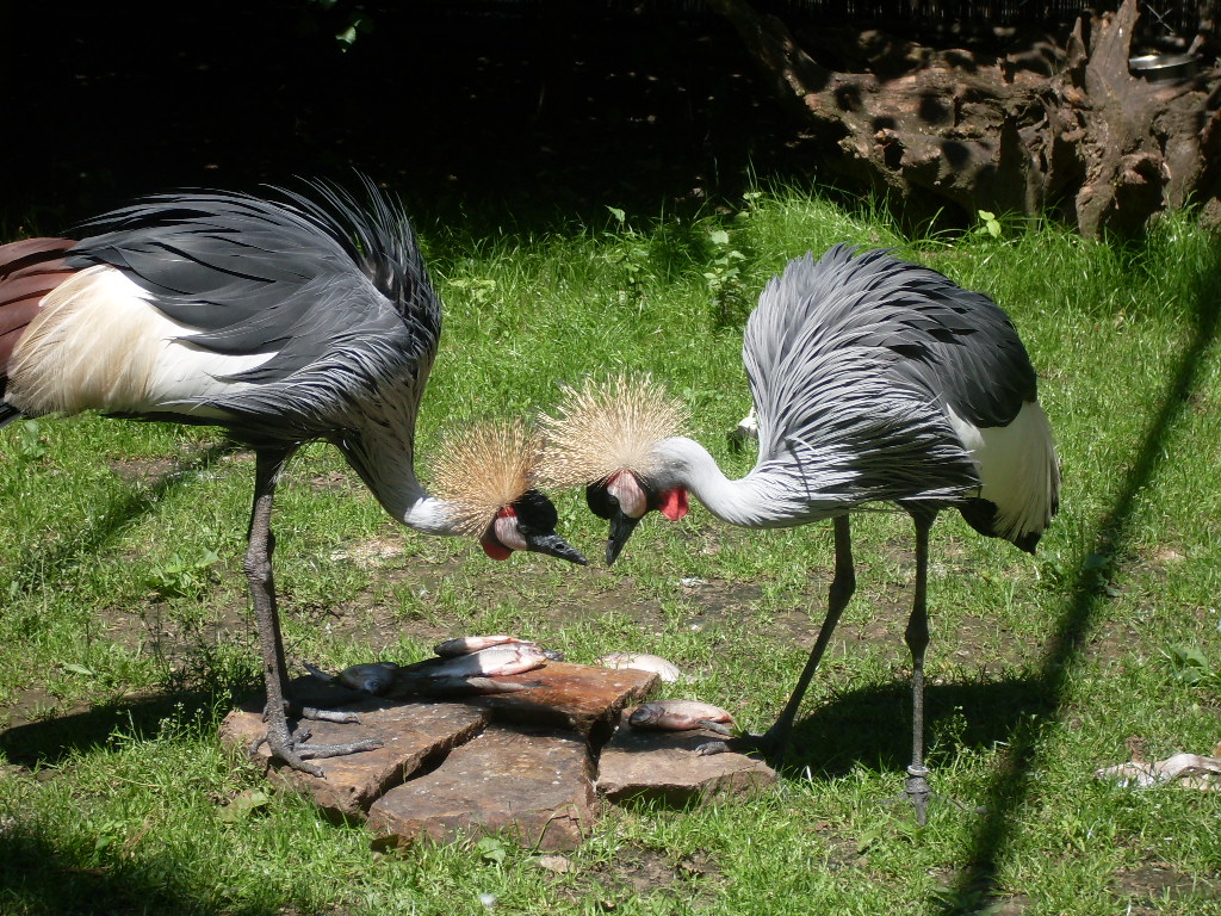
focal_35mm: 114
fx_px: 4021
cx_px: 610
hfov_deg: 17.3
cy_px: 458
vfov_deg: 13.0
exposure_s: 1/250
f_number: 5.2
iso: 80
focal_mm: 18.9
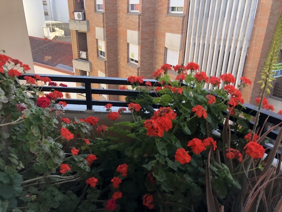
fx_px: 228
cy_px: 106
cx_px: 141
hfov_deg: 63.4
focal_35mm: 28
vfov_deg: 49.7
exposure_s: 1/120
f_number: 1.8
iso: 25
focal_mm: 3.99
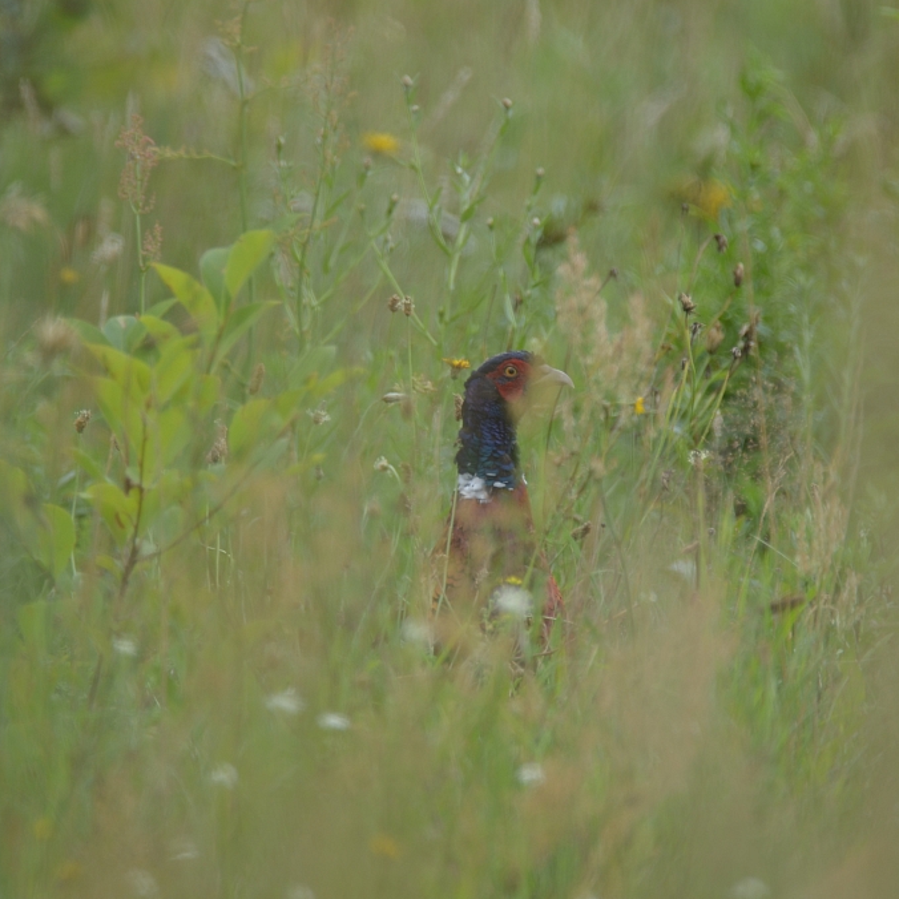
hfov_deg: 1.5
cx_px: 493
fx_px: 33995
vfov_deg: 1.5
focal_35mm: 1157
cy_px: 450
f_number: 6.3
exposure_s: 1/125
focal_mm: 600
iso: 100
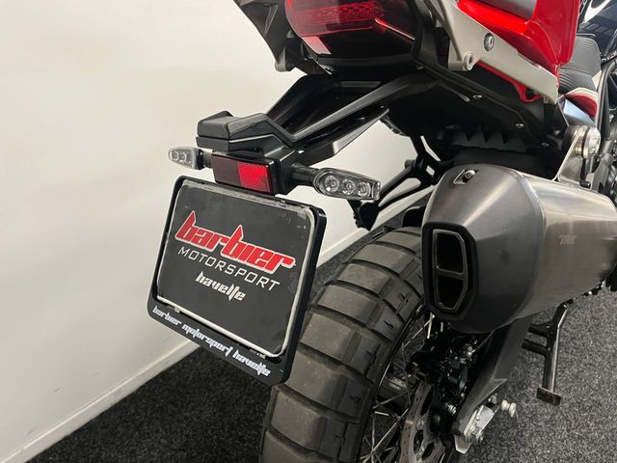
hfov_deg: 67.3
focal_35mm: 26
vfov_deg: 53.1
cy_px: 232
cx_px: 308
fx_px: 463
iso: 160
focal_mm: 5.1
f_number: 1.6
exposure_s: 1/50
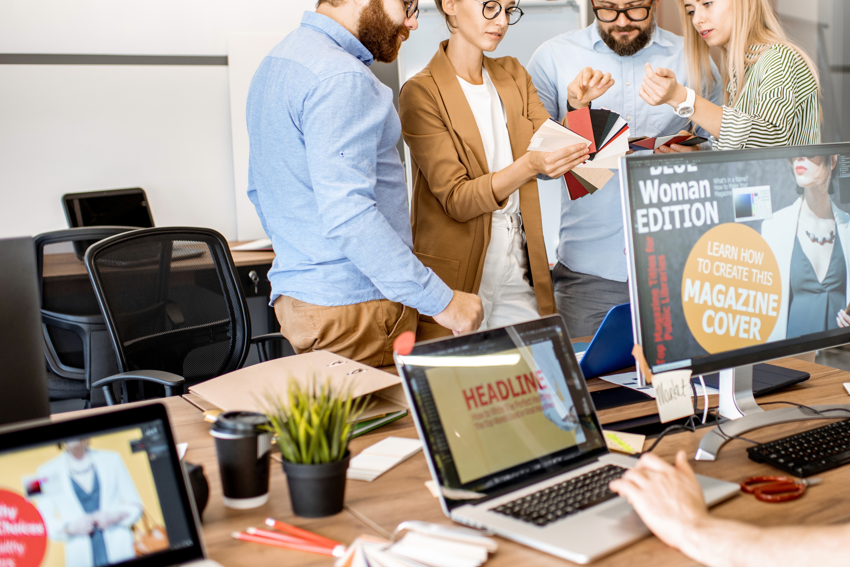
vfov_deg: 28.0
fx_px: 1134
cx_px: 573
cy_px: 211
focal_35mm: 48
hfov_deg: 40.5
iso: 400
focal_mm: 35
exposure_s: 1/200
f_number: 2.2
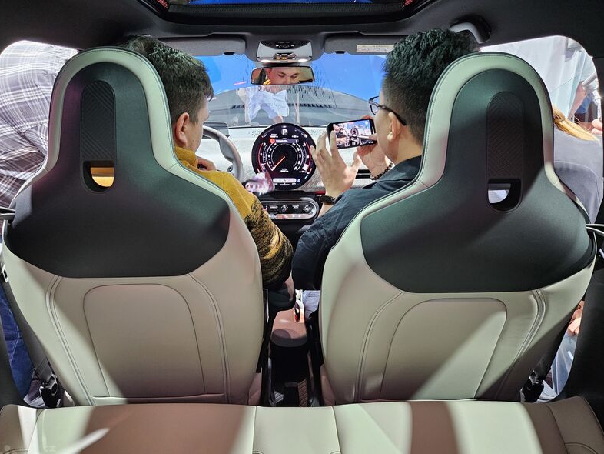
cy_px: 233
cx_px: 284
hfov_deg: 69.3
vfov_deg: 54.9
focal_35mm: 25
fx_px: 436
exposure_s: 1/28
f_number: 1.8
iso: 500
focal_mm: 5.4
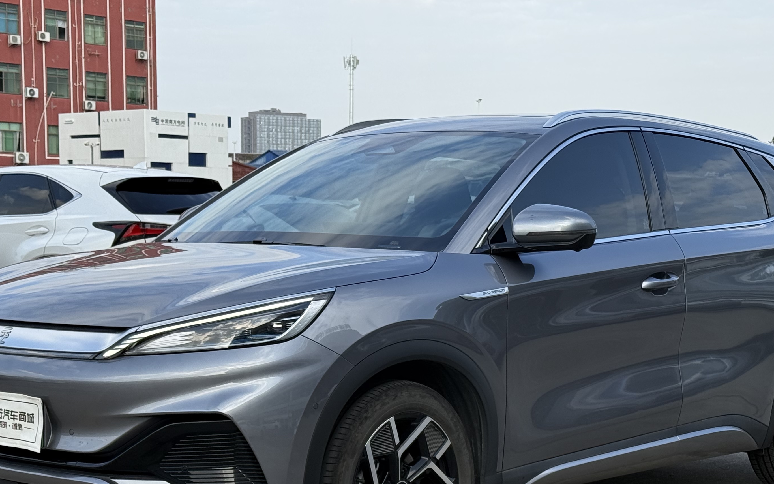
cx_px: 401
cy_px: 354
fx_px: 1582
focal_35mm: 75
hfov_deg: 27.5
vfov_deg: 17.3
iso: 64
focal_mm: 6.76
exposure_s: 1/1883
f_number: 1.78
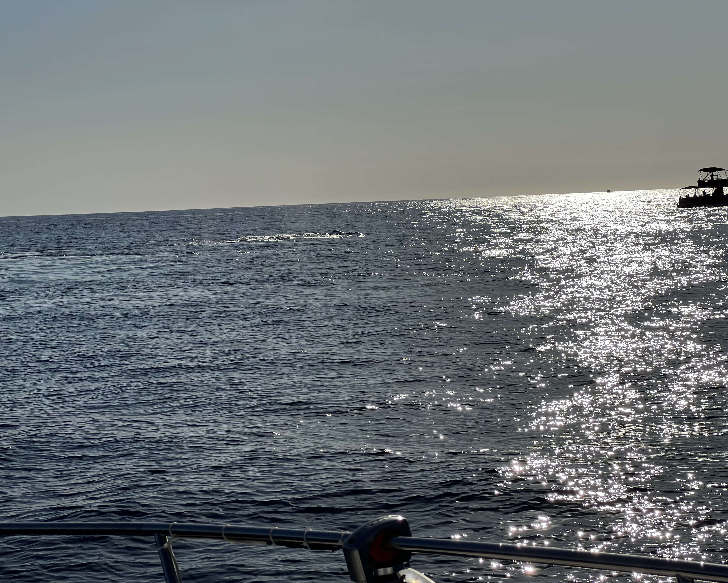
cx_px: 359
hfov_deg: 23.6
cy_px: 289
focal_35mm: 81
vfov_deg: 18.9
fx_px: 1745
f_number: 2.8
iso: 25
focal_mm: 9
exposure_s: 1/5236
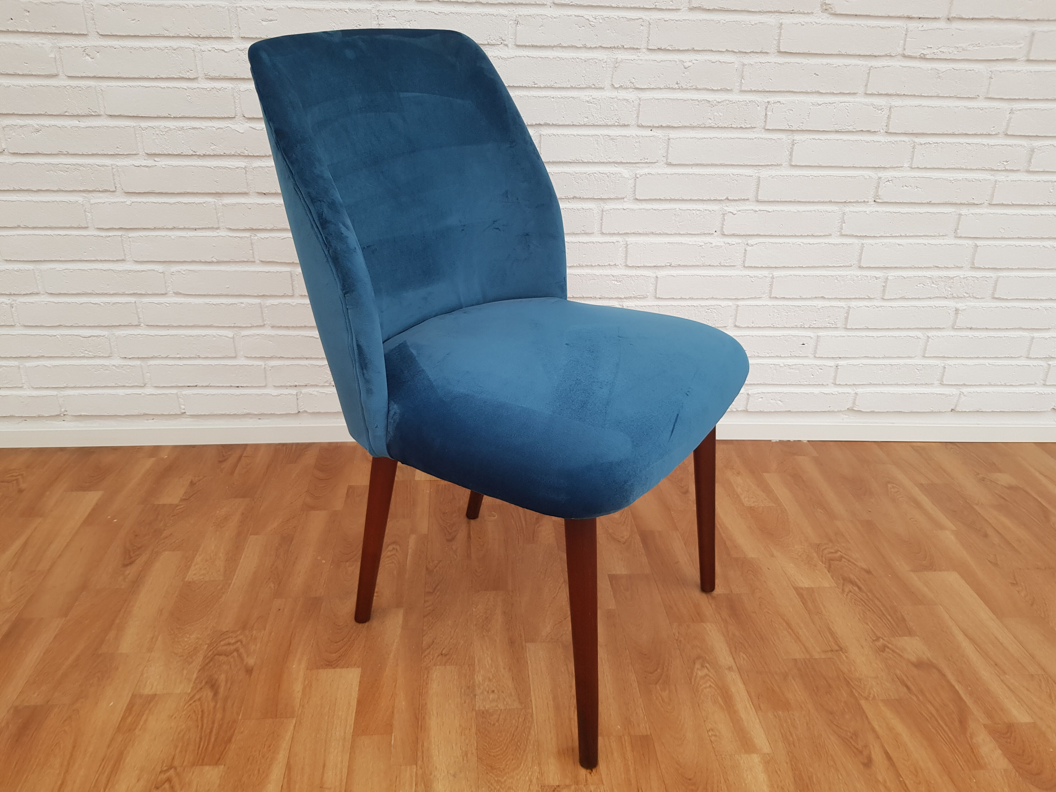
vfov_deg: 53.1
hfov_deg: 67.3
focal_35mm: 26
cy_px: 396
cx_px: 528
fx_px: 793
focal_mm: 4.2
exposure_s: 1/100
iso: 64
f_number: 1.7
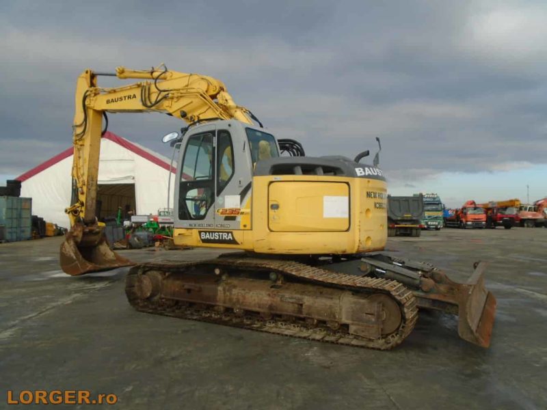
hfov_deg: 67.3
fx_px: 411
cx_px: 274
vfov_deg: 53.1
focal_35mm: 26
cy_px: 205
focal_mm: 4.6
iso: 100
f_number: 3.2
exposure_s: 1/800
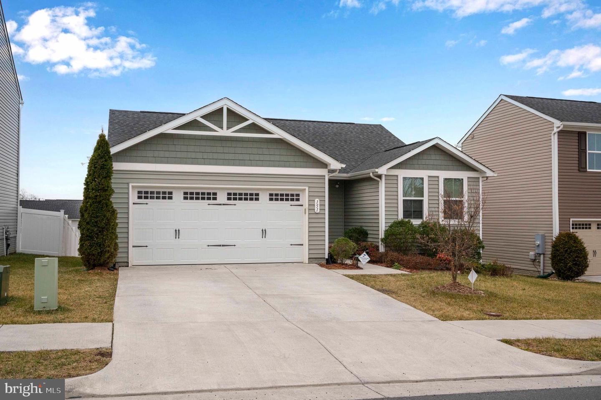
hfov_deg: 55.8
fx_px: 567
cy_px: 200
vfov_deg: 38.8
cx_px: 300
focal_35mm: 34
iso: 1000
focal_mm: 34
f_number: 11
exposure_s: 1/500
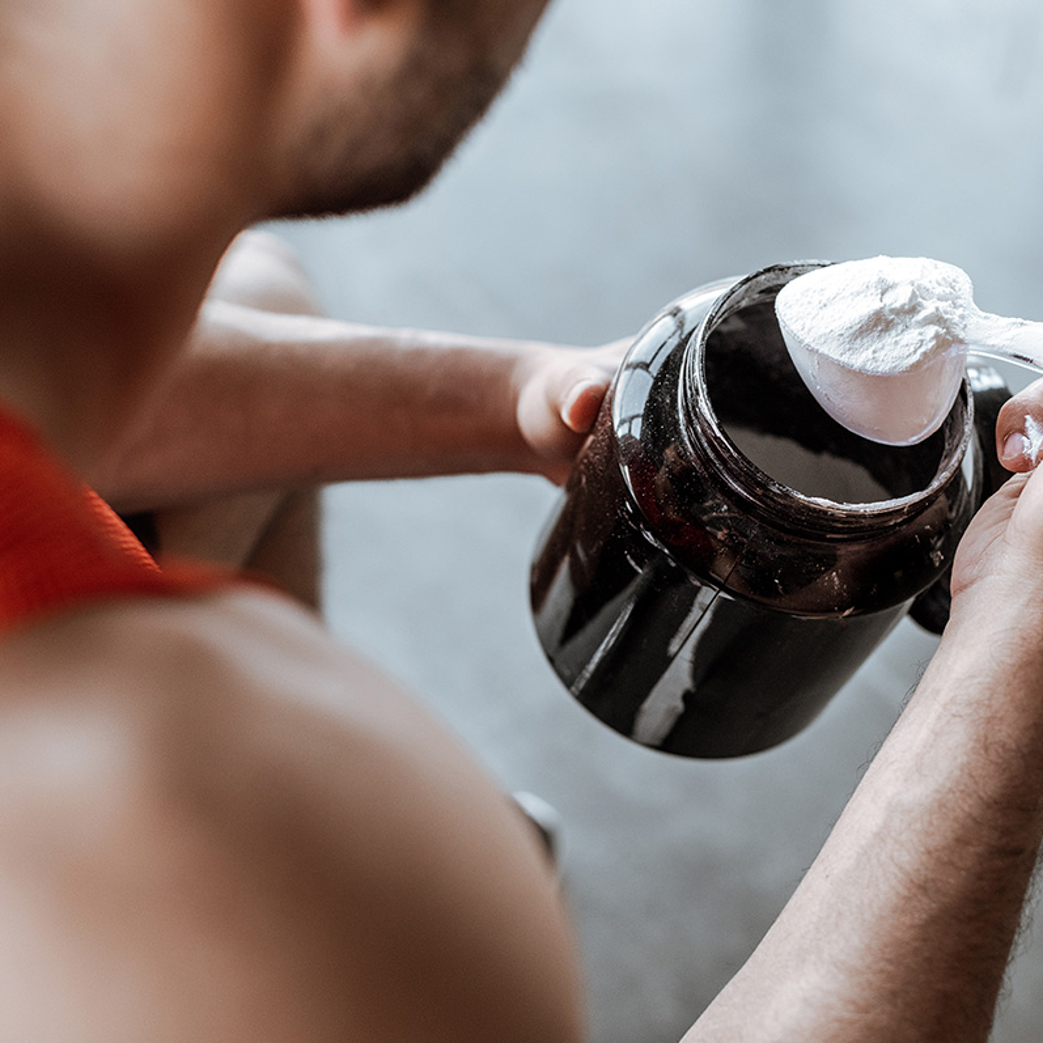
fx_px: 2182
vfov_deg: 26.9
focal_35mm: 64
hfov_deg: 26.9
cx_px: 595
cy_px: 521
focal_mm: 50
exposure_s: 1/200
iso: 500
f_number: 3.5
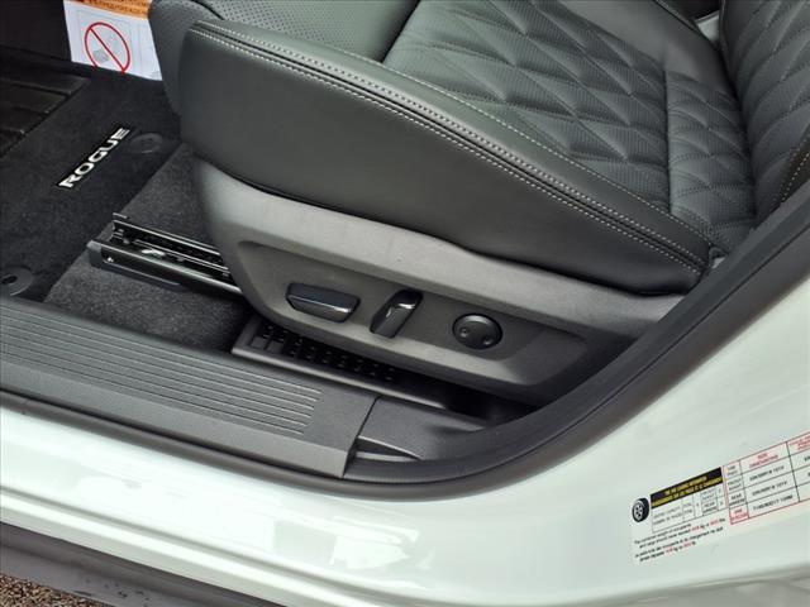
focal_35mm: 27
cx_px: 405
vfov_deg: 51.4
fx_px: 632
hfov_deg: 65.3
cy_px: 304
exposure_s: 1/208
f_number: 1.9
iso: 40
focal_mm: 3.58
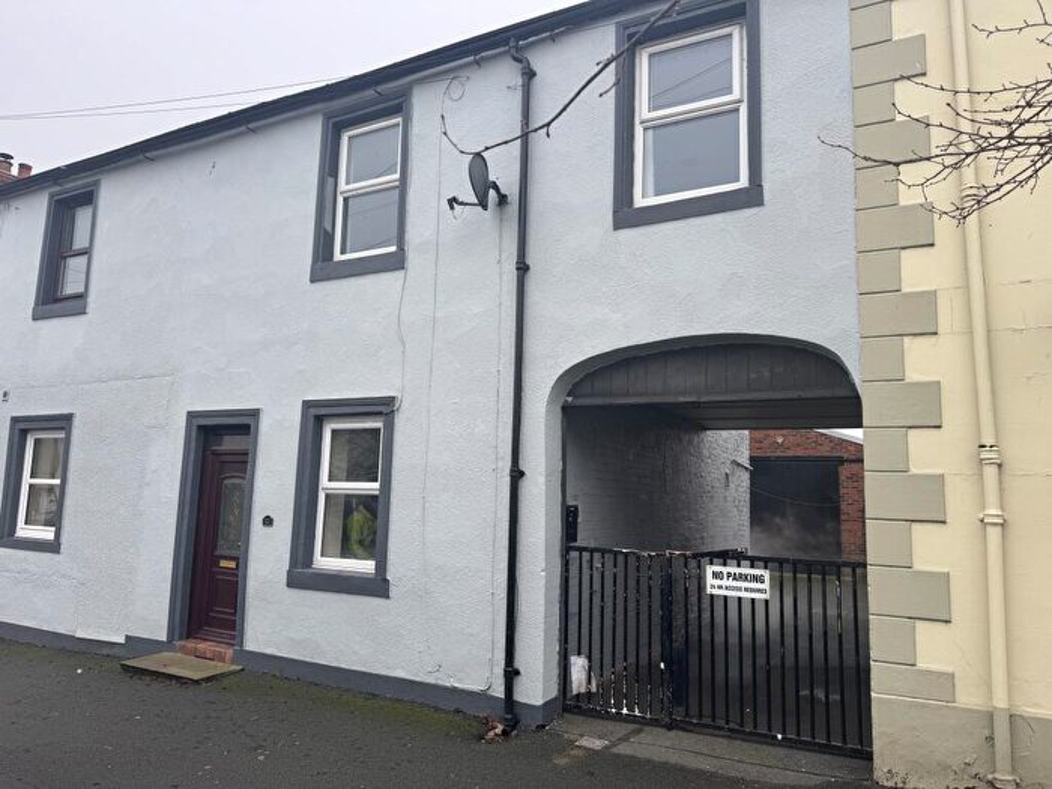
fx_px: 729
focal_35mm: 24
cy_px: 394
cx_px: 526
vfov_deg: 56.8
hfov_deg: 71.6
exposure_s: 1/167
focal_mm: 6.76
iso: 64
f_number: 1.78
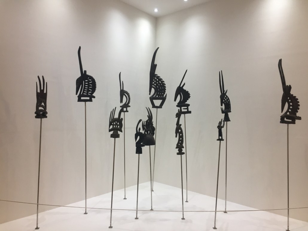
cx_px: 154
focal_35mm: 29
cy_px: 116
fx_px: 258
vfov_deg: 48.2
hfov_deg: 61.6
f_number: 2.2
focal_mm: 4.15
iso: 40
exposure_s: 1/33
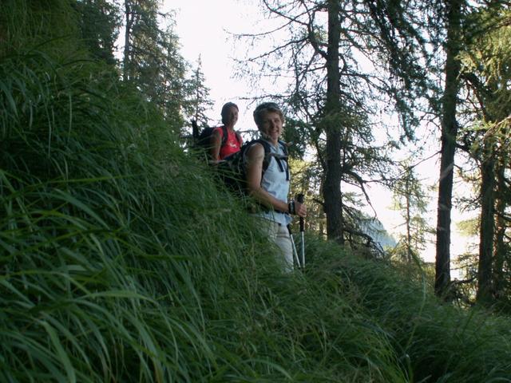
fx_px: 709
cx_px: 256
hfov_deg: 39.7
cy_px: 192
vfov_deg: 30.3
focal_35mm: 48
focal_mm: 8.03
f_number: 4
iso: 50
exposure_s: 1/40
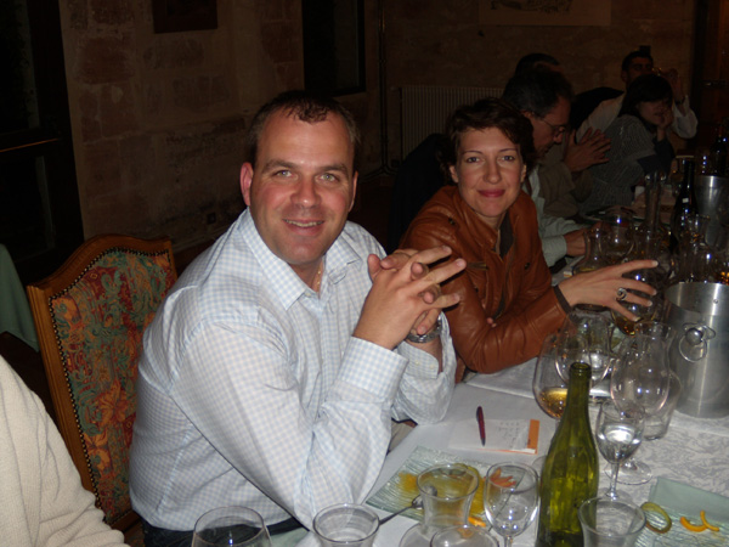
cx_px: 364
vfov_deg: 39.7
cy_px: 274
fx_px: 758
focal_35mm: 36
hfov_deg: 51.4
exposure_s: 1/30
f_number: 3.6
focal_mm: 6.4
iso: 80
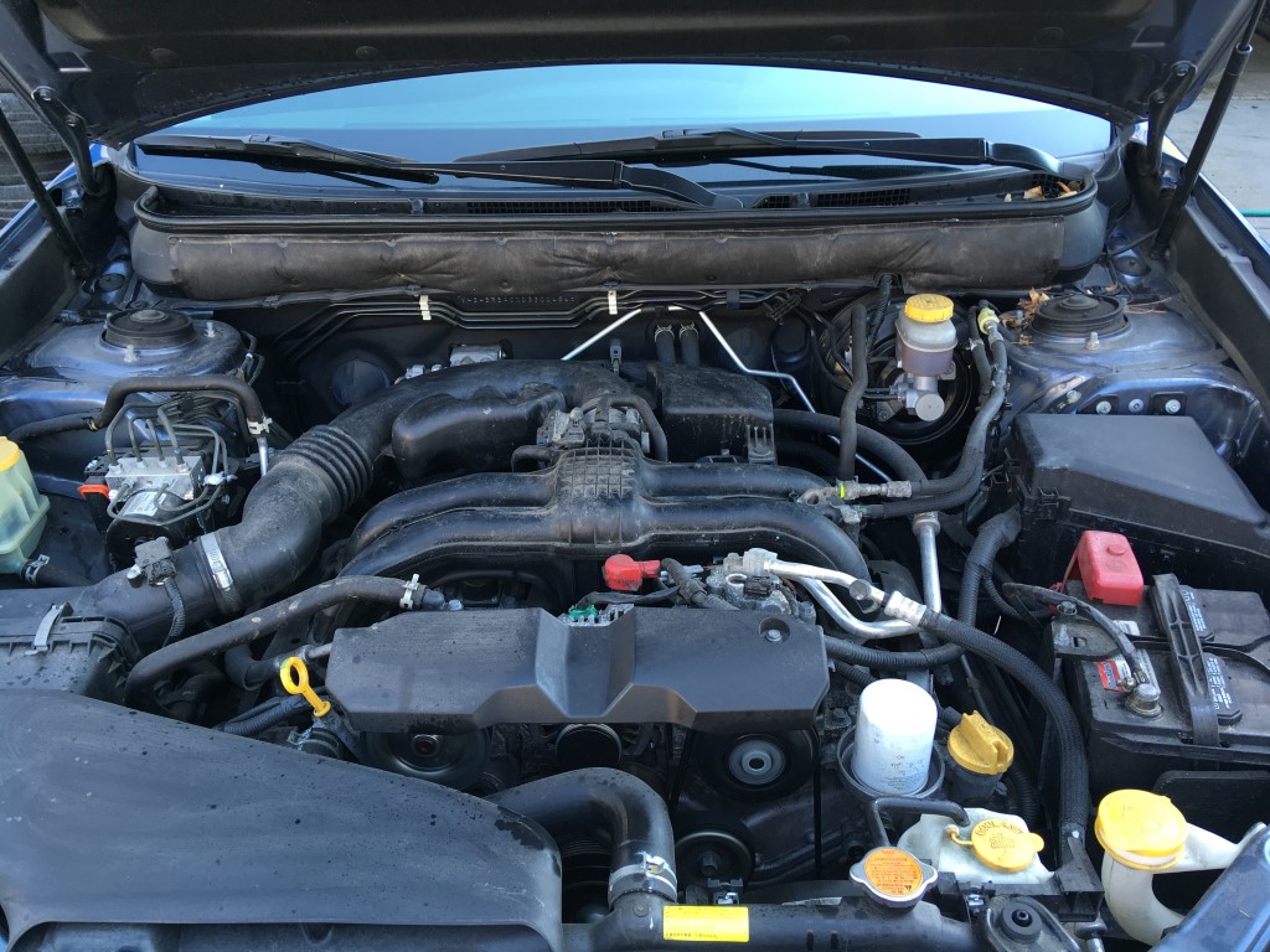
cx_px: 635
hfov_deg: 61.7
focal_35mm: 29
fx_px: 1064
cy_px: 476
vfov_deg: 48.2
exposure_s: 1/60
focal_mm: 4.15
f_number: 2.2
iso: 25
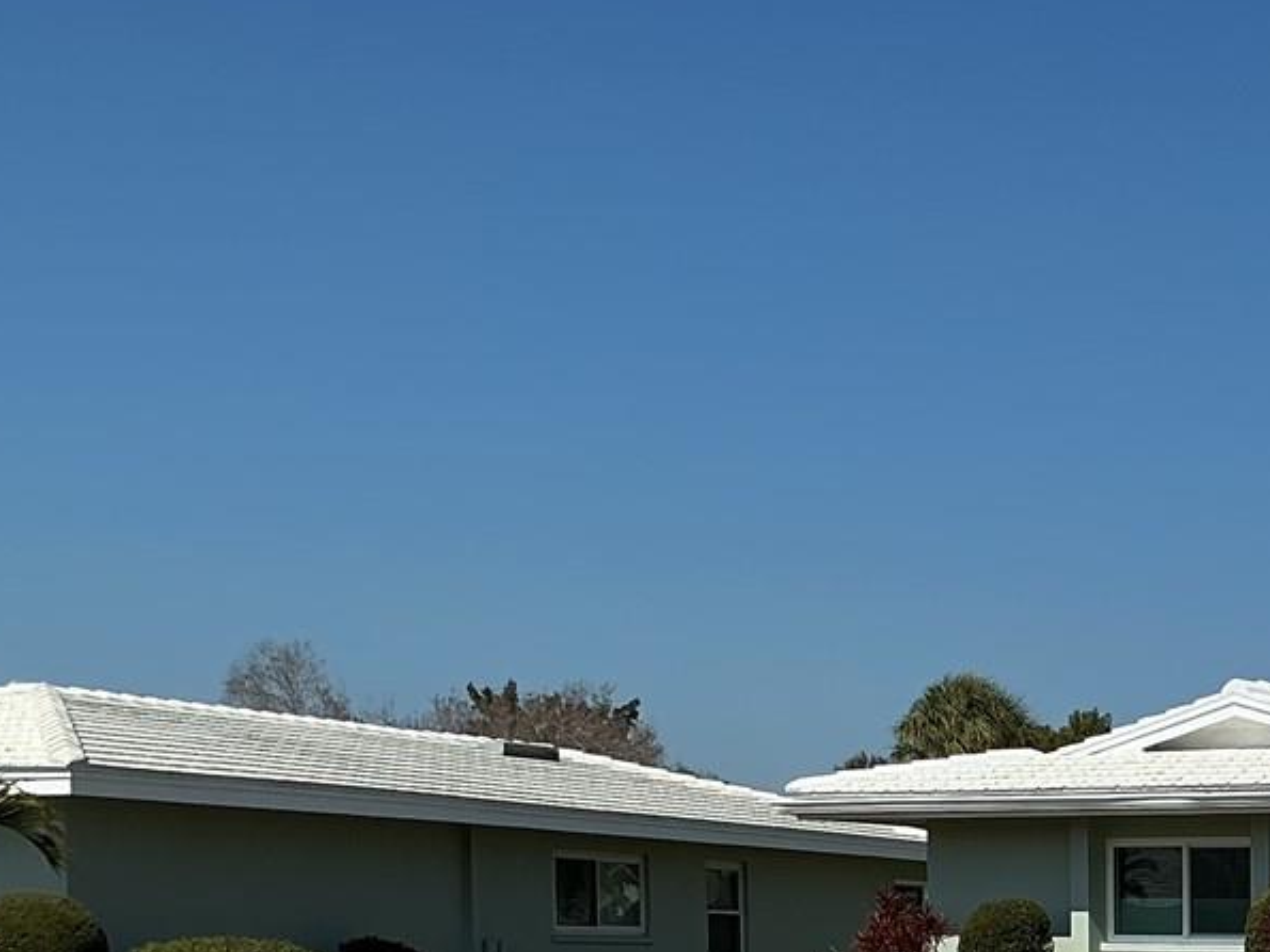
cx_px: 1575
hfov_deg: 22.7
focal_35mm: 78
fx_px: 2861
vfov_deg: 17.8
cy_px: 1189
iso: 25
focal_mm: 3
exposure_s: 1/4065
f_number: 1.8
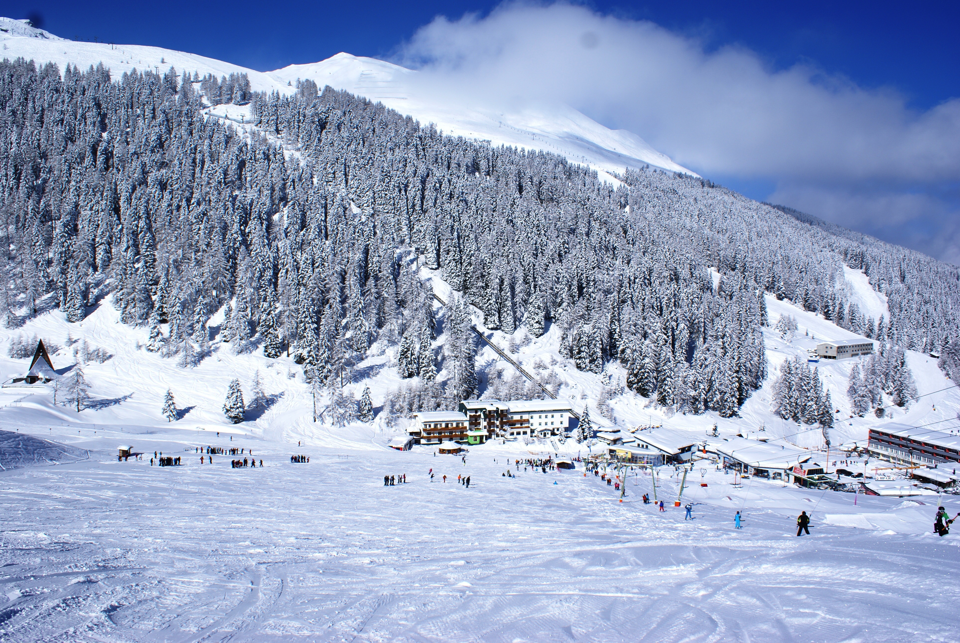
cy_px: 322
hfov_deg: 67.3
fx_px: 721
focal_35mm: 27
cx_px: 480
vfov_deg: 48.0
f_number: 10
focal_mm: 18
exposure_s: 1/500
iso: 100
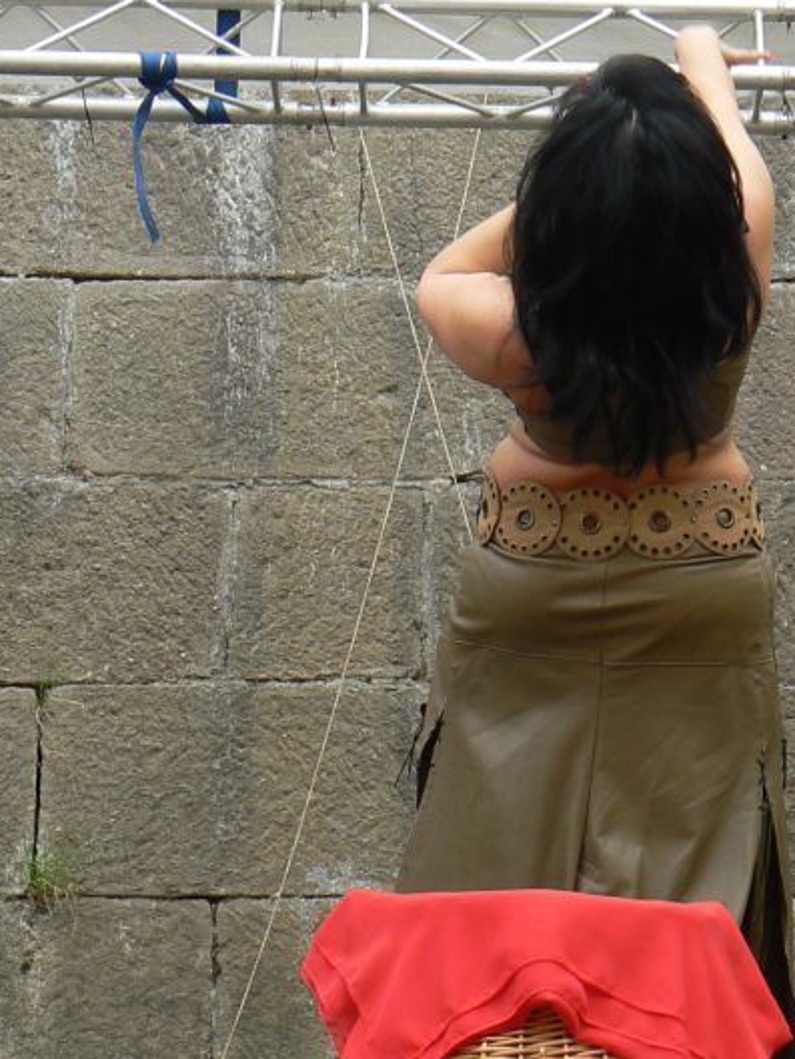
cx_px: 487
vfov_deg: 21.3
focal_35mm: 92
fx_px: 2816
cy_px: 644
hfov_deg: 16.1
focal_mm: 12.2
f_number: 5.6
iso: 80
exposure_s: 1/125
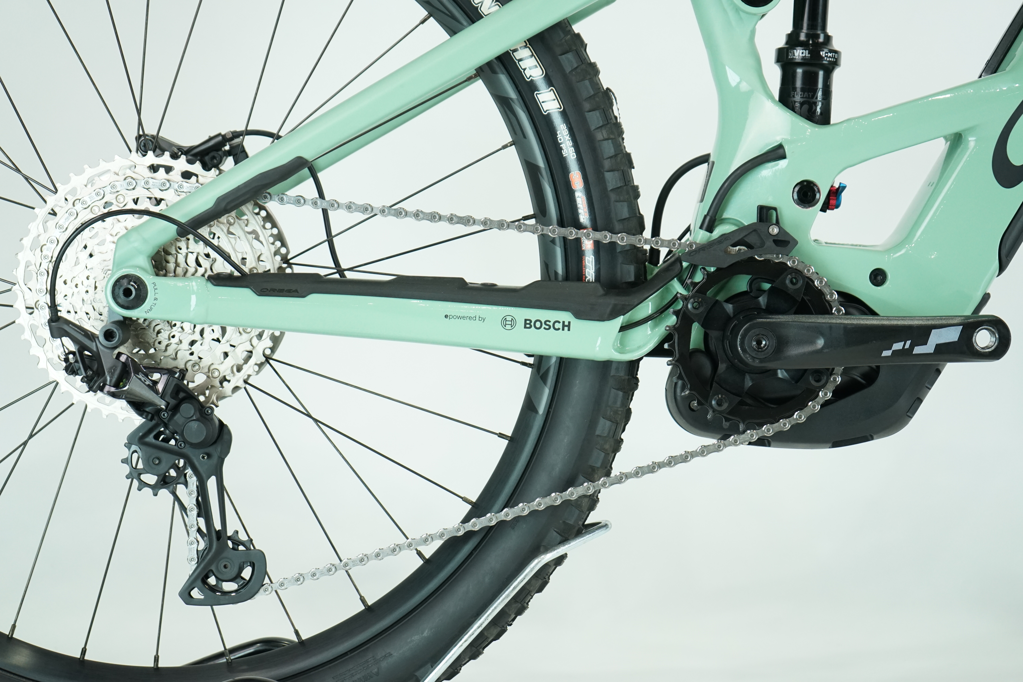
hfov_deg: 30.5
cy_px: 341
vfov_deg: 20.6
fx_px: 1875
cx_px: 512
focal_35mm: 66
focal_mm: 66
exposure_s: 1/200
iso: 1600
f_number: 5.6
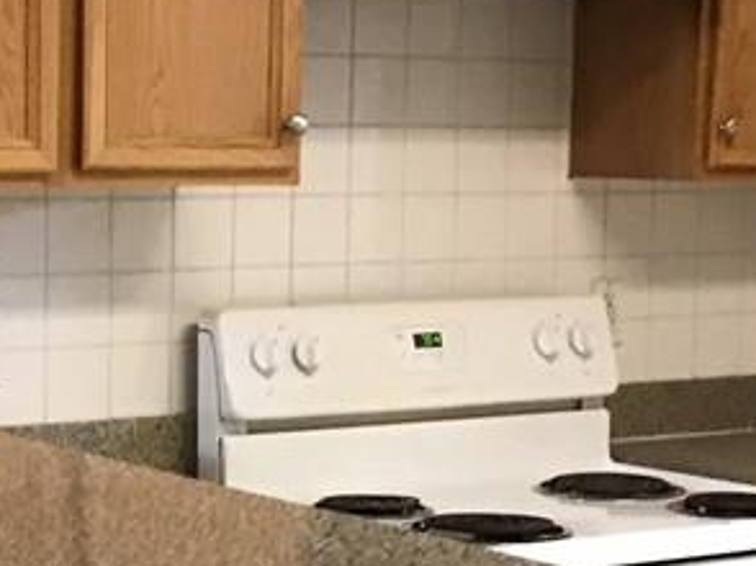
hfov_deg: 18.1
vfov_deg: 13.7
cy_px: 376
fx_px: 2357
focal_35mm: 108
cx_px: 175
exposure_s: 1/15
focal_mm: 3.3
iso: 200
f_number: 2.4
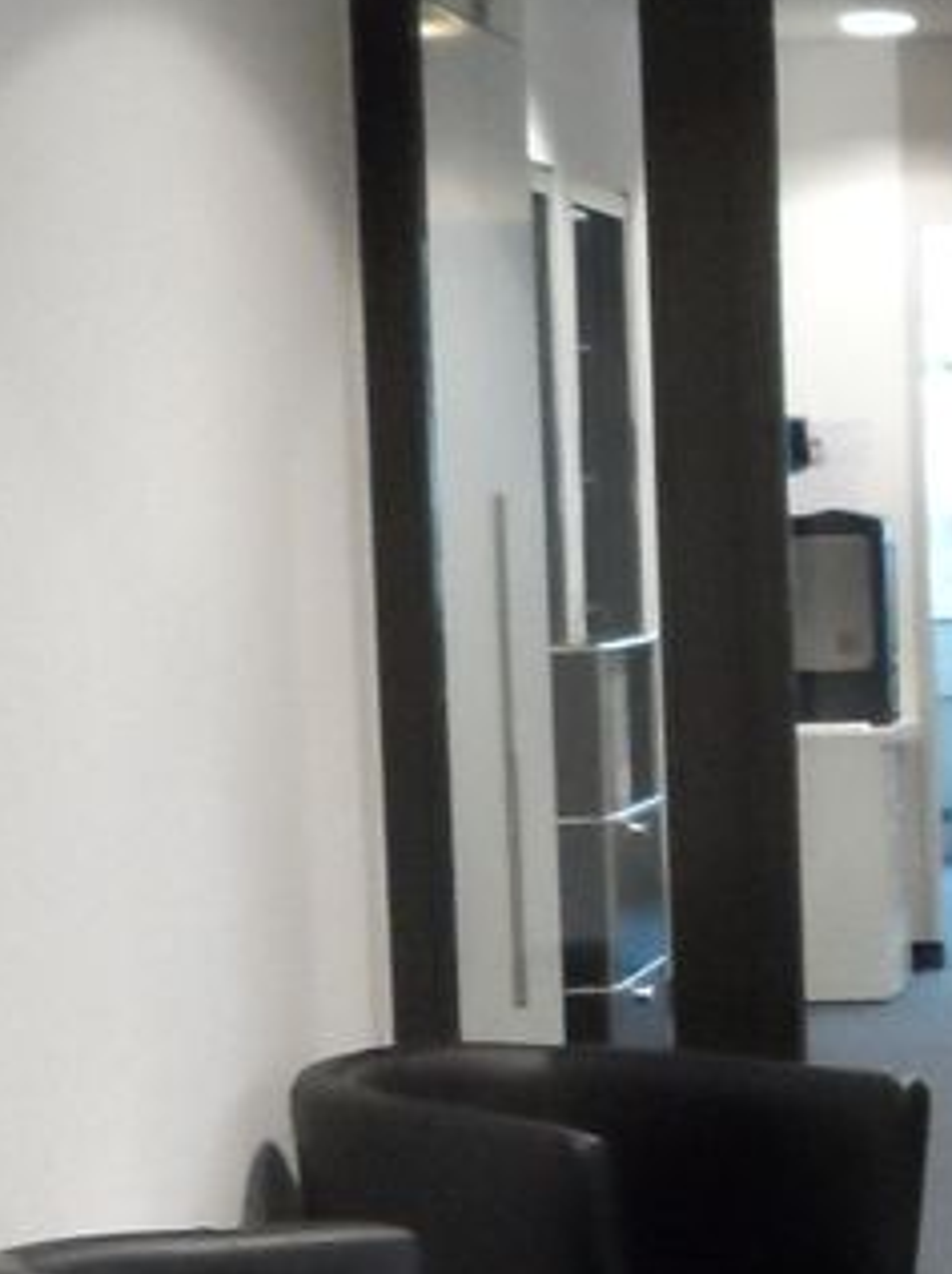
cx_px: 1265
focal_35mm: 151
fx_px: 5548
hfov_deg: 9.6
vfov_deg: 13.0
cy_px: 1212
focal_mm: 4.9
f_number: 3.1
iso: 400
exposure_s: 1/20
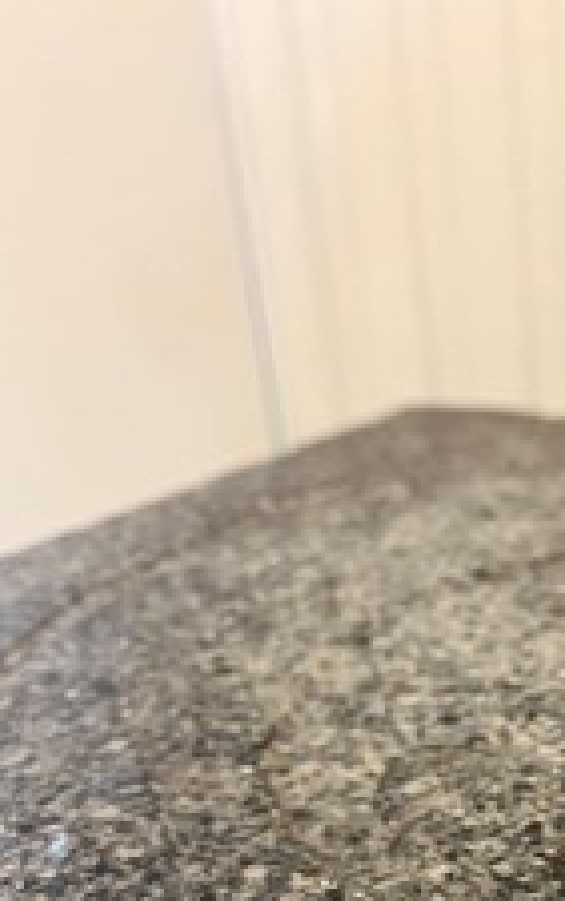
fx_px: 1205
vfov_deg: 38.4
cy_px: 797
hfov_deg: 24.9
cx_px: 589
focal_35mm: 49
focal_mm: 5.1
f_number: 1.6
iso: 400
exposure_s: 1/33
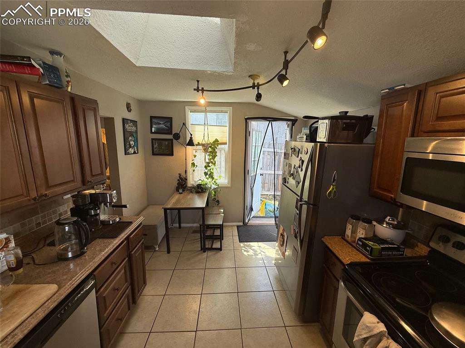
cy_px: 174
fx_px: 188
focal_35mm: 14
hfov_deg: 102.1
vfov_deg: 85.6
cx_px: 232
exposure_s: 1/120
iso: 50
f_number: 2.2
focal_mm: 2.22
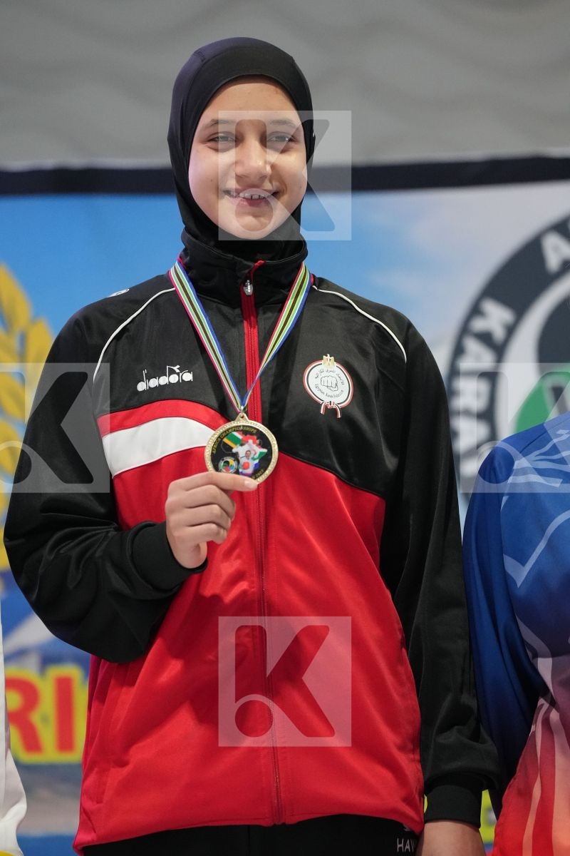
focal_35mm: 300
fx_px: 7124
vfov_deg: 6.9
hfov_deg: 4.6
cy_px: 428
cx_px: 285
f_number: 2.8
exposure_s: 1/250
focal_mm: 200
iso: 3200
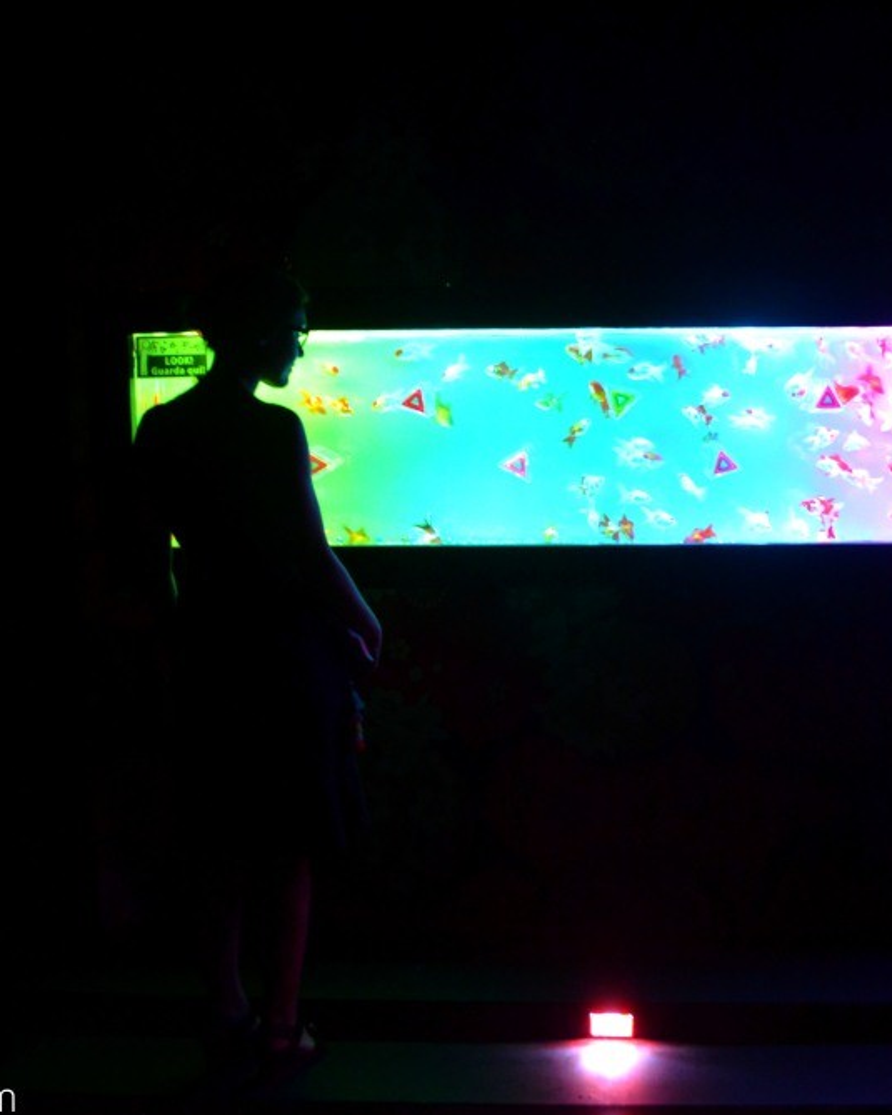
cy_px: 558
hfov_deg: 34.8
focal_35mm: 43
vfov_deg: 42.9
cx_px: 532
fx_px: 1419
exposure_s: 1/10
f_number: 3.5
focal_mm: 20
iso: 1600
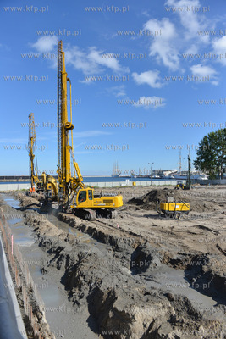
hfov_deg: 53.2
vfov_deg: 73.7
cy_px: 170
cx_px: 113
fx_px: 226
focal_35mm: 24
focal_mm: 24
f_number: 4
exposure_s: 1/4000
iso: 400
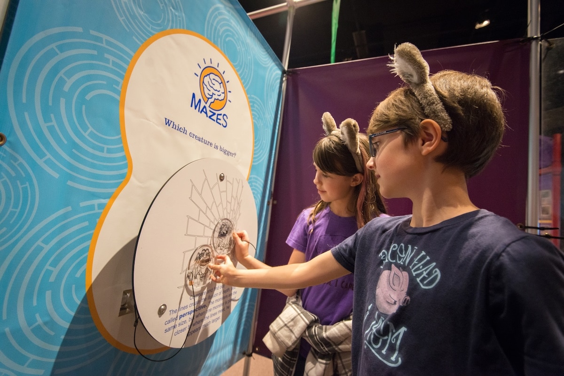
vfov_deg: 70.5
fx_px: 266
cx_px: 282
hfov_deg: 93.3
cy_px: 188
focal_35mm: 17
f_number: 4
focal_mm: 17
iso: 2500
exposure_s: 1/100
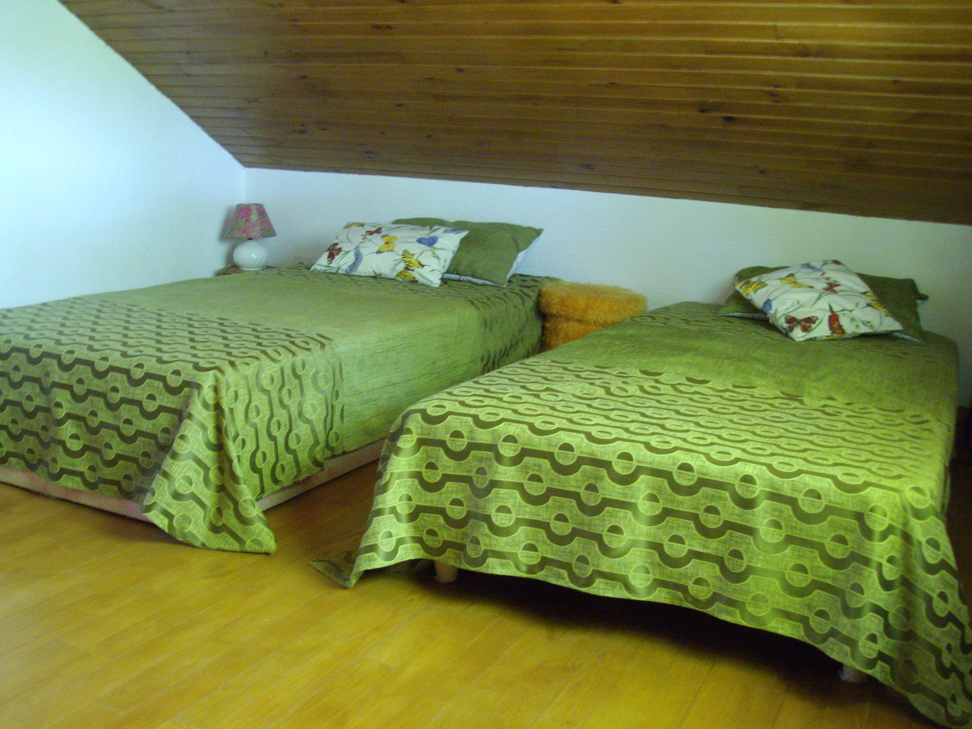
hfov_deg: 51.4
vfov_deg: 39.7
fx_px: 1011
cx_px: 486
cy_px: 364
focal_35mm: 36
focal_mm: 6
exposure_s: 1/6
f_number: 2.7
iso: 320
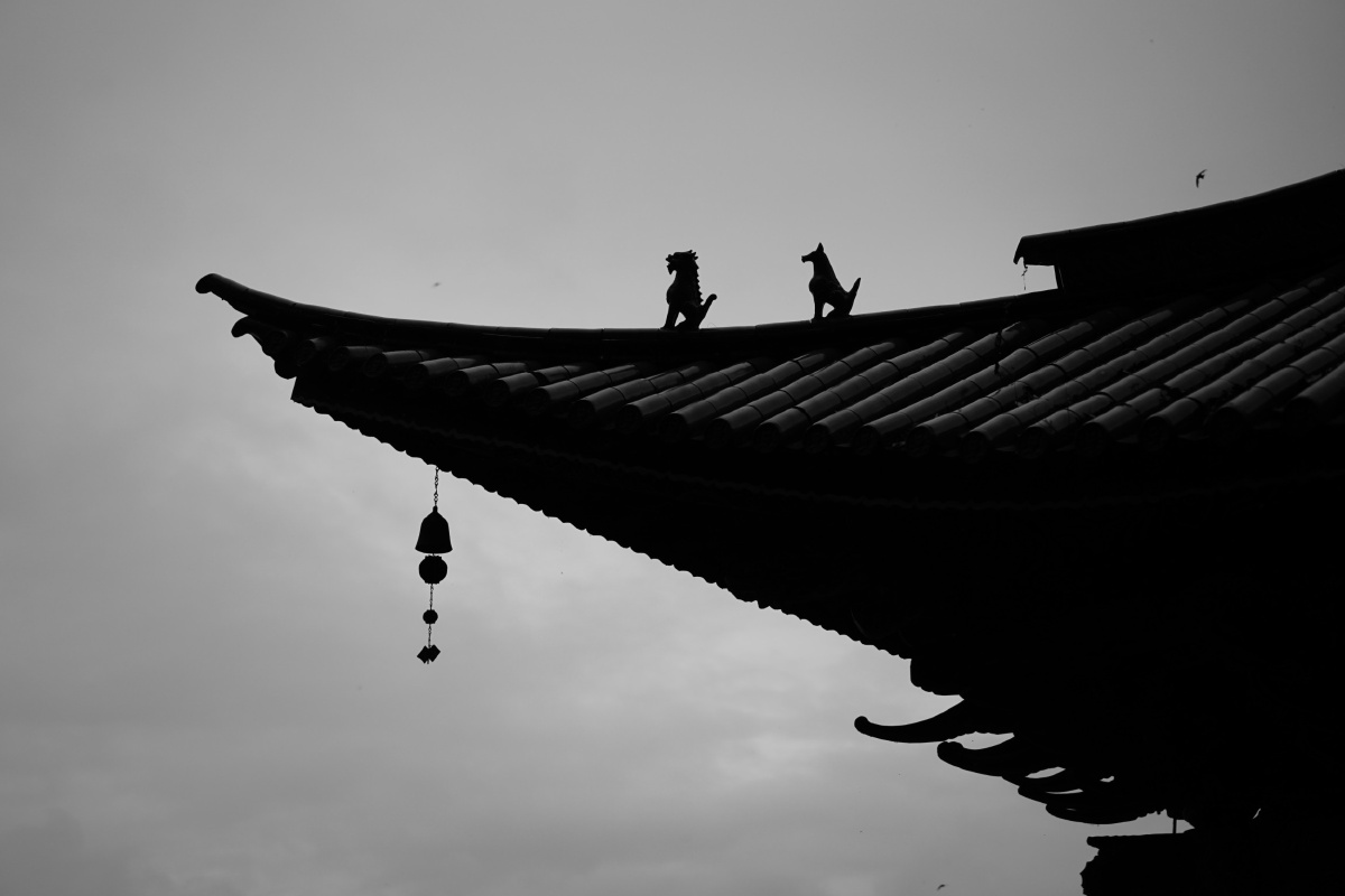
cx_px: 672
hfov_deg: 36.2
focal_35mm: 55
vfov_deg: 24.6
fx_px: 2055
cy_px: 448
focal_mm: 55
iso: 100
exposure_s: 1/10000
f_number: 2
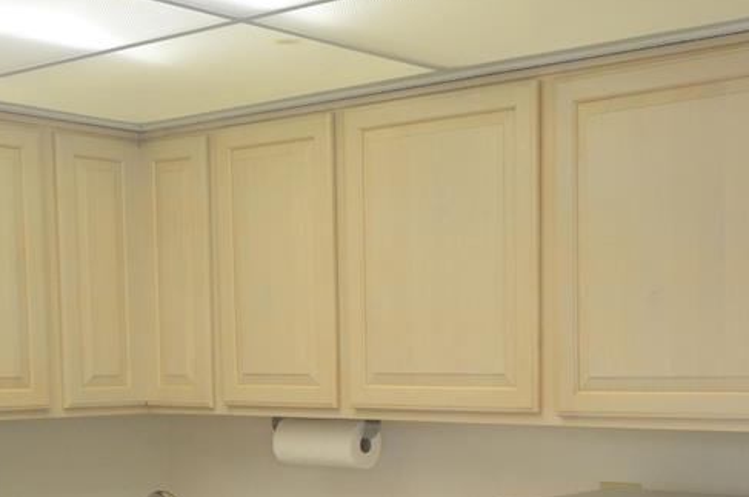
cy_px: 495
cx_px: 479
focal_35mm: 67
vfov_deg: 19.7
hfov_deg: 30.0
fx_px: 1392
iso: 1000
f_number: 5.6
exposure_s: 1/60
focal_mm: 20
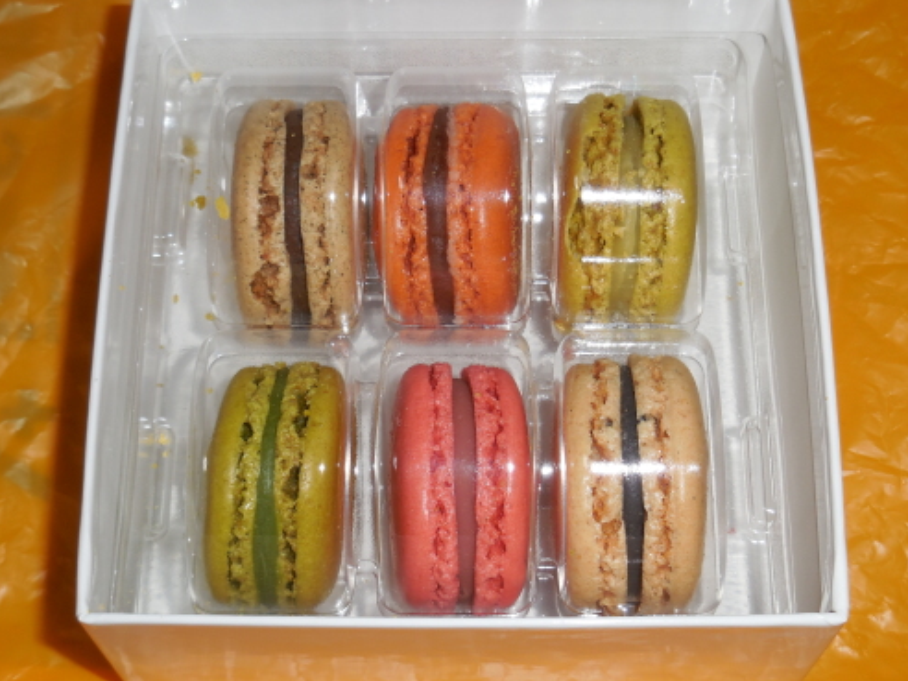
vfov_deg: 23.7
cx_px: 452
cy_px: 337
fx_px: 1626
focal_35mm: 62
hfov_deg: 31.2
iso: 125
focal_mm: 11
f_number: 4.5
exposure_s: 1/60
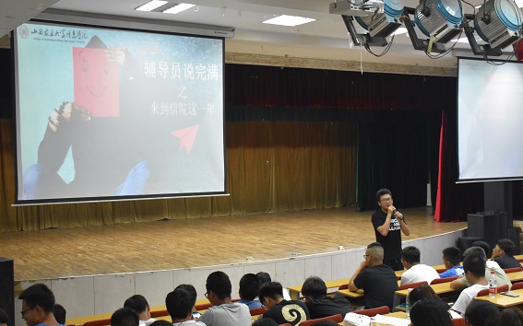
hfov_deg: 43.0
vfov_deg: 27.6
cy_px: 172
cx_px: 242
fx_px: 664
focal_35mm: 47
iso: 3200
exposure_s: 1/60
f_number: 4
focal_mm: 27
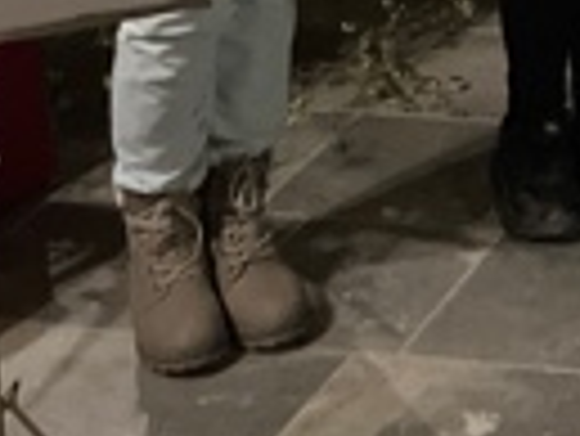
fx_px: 2163
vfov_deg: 10.1
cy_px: -589
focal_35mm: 129
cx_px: 1191
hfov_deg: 13.1
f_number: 1.6
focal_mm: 5.1
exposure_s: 1/25
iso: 800
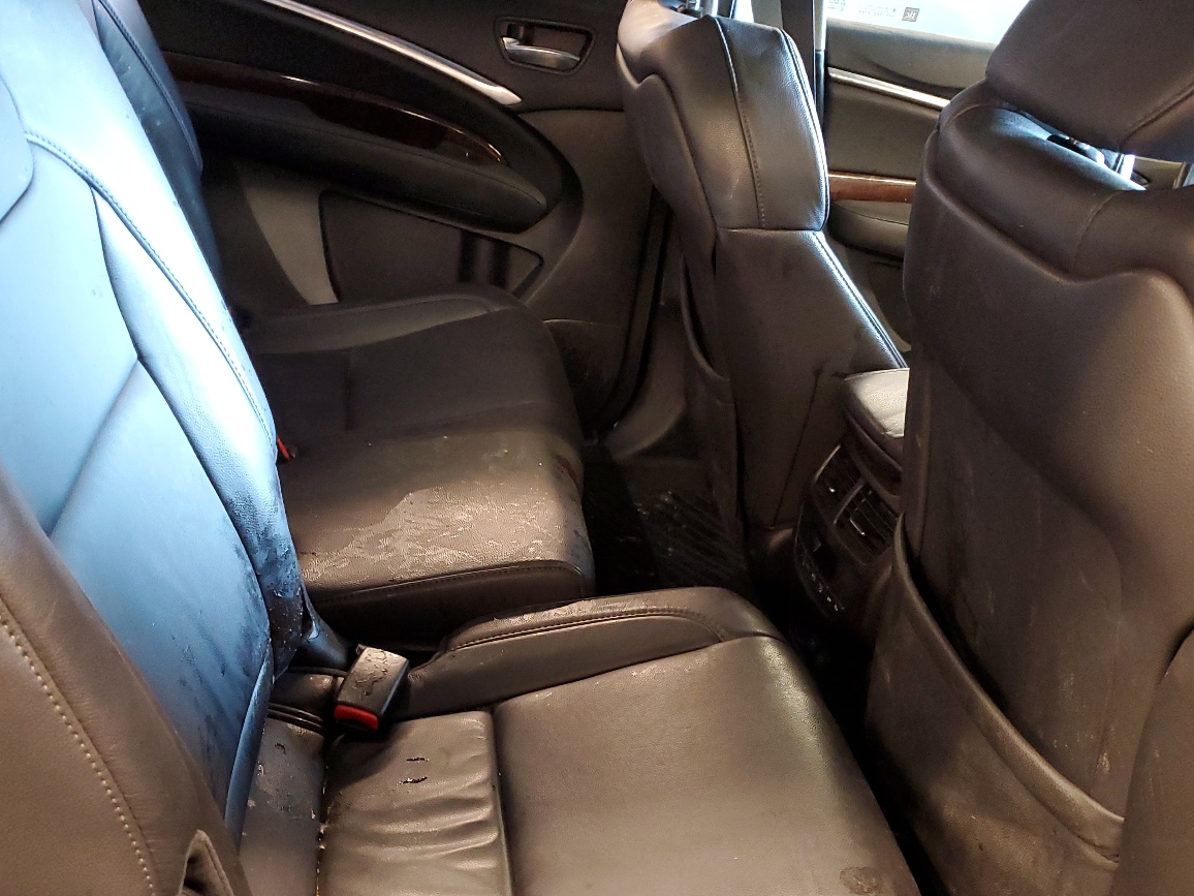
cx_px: 580
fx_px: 1242
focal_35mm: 36
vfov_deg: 39.2
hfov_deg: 51.3
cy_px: 594
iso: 297
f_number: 1.5
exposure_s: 1/17
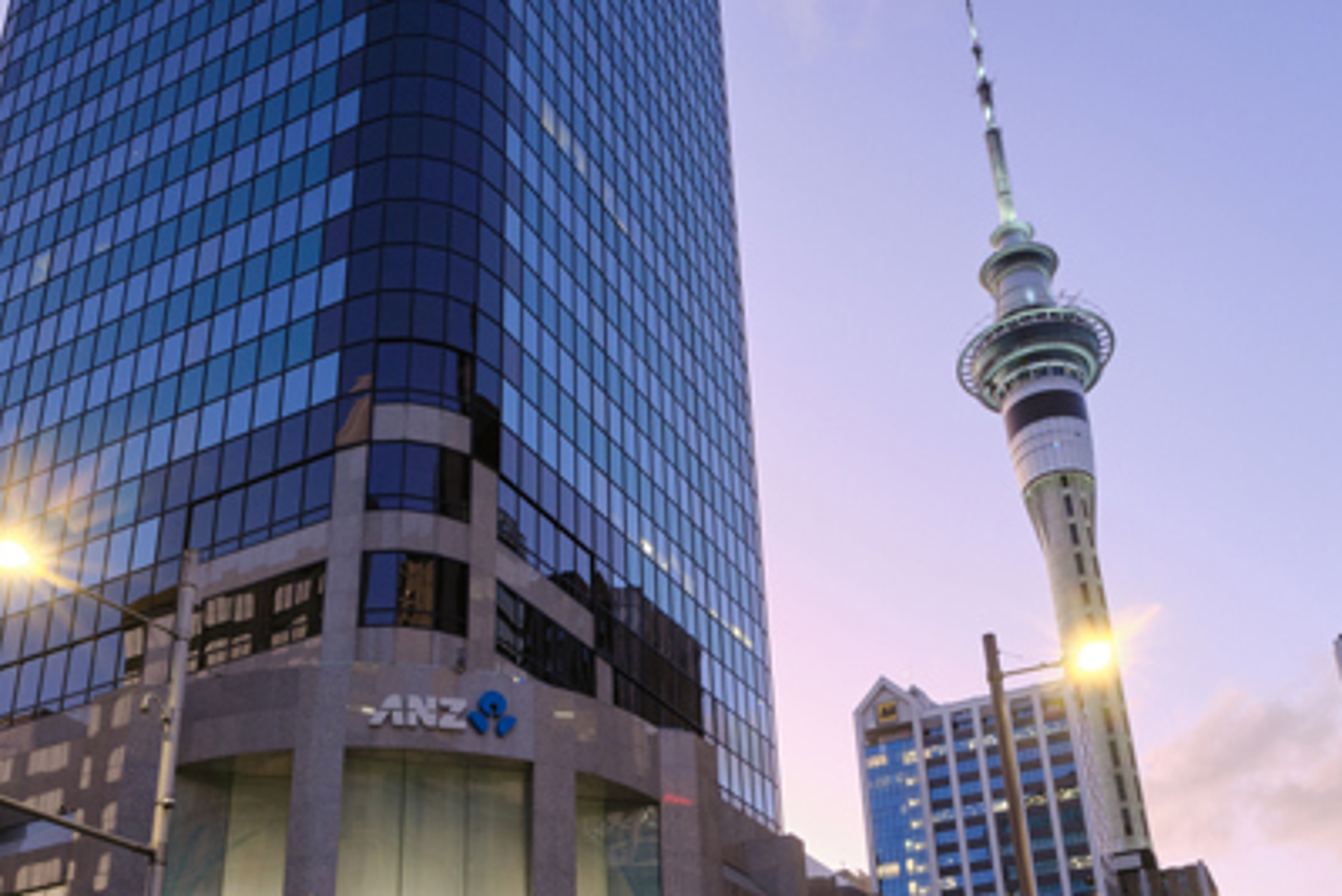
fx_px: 1268
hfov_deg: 55.8
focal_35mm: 34
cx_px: 664
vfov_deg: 37.7
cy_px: 701
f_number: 5
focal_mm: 13
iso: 1000
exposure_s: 1/13
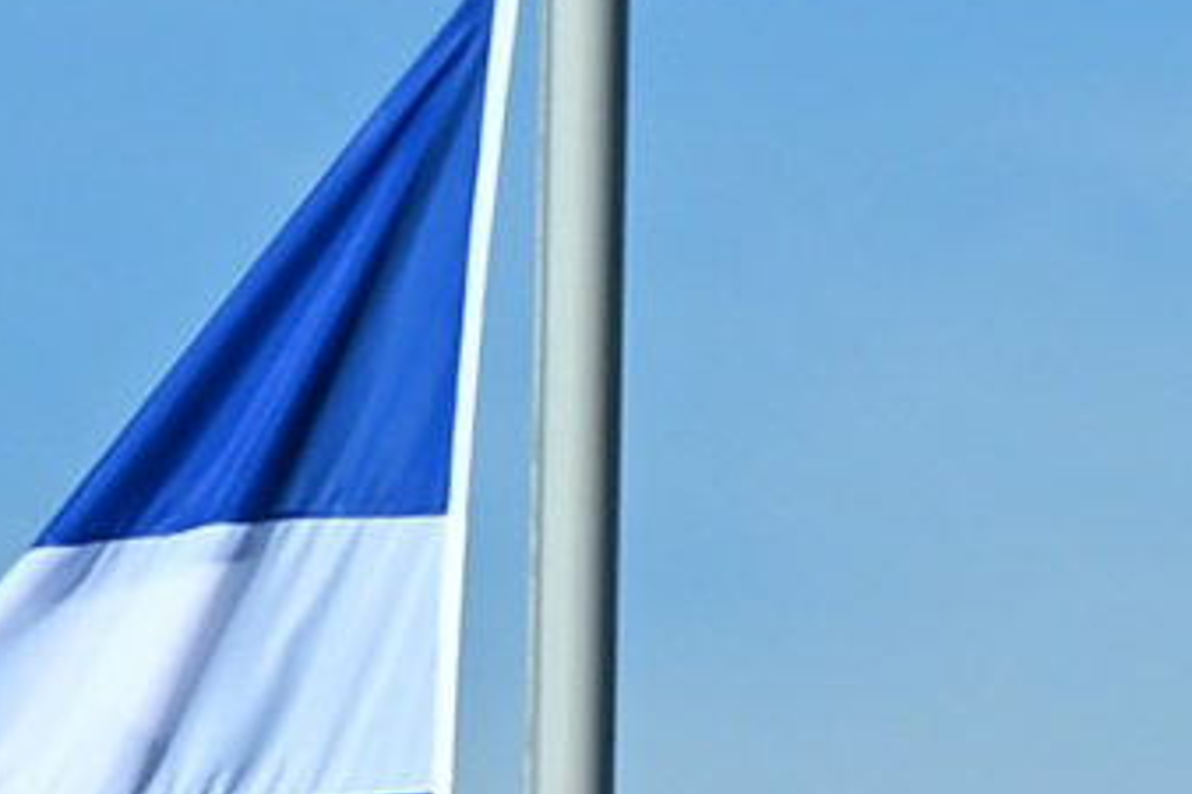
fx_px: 45106
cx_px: 2518
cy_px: 2172
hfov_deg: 1.5
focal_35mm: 1363
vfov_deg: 1.0
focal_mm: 120
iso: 100
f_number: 6.3
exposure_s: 1/800
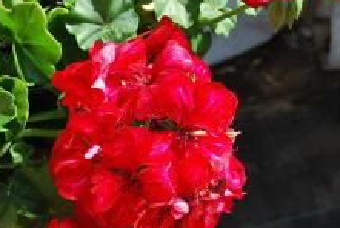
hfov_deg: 26.5
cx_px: 115
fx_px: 719
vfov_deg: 17.9
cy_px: 168
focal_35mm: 76
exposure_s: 1/80
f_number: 8
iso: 100
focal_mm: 28
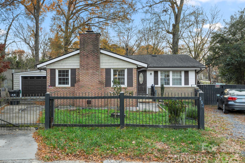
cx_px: 98
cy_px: 69
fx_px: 204
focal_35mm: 30
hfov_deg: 61.4
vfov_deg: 43.5
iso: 100
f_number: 4
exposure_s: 1/60
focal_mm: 24
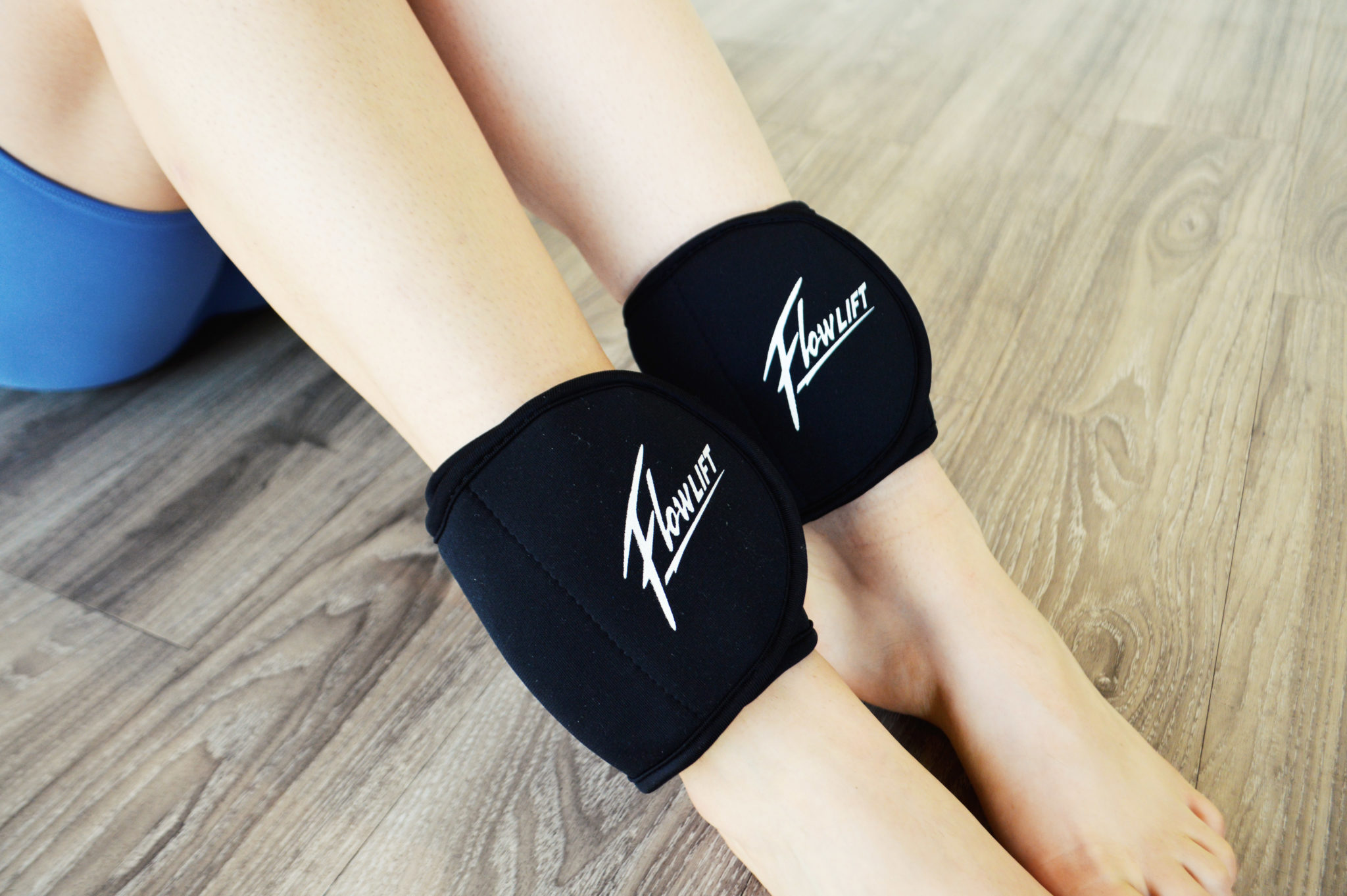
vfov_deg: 47.9
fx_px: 1009
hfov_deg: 67.4
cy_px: 448
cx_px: 674
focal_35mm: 27
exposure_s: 1/60
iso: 400
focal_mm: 18
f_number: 4
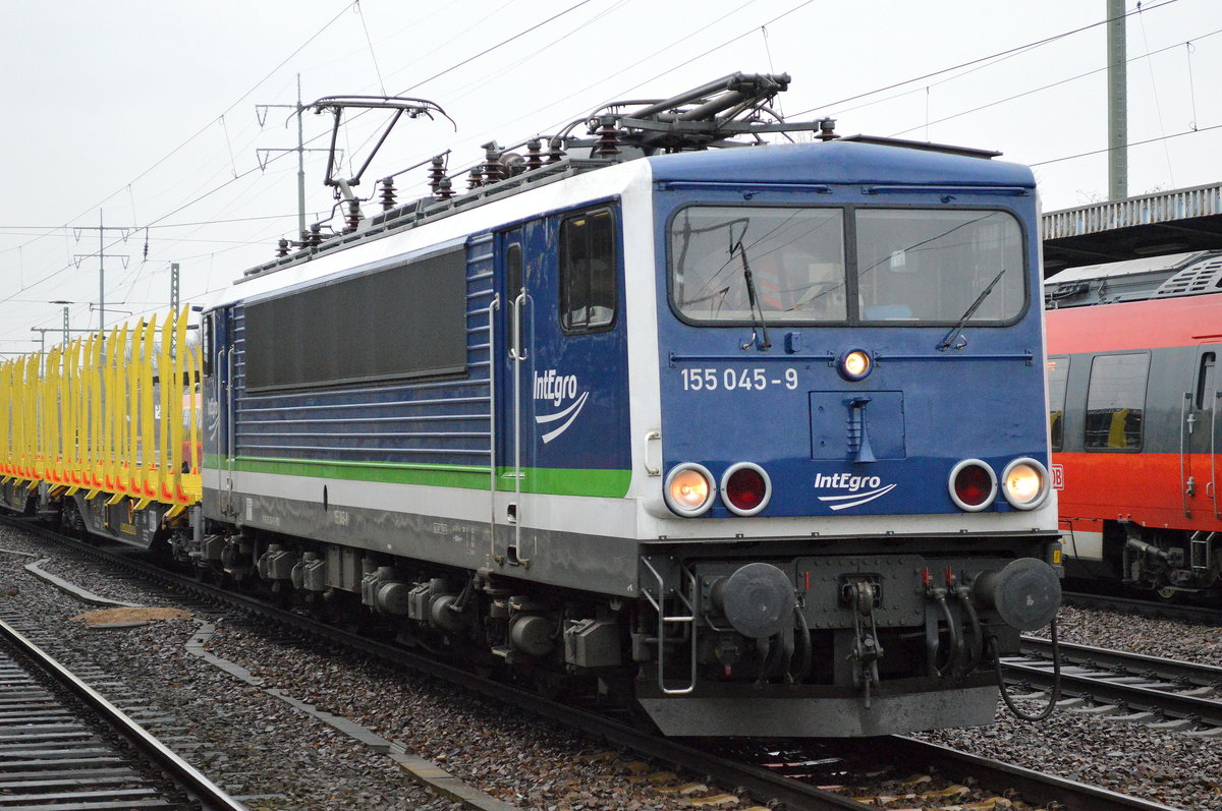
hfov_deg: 24.6
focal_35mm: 82
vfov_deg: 16.5
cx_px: 611
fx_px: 2797
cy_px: 406
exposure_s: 1/500
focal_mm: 55
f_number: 5.6
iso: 2800
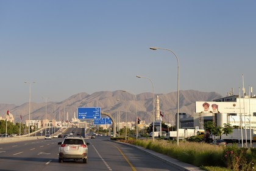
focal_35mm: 70
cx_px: 128
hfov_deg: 28.8
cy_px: 86
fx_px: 498
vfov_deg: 19.5
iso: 200
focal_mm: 70
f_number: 7.1
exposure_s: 1/800
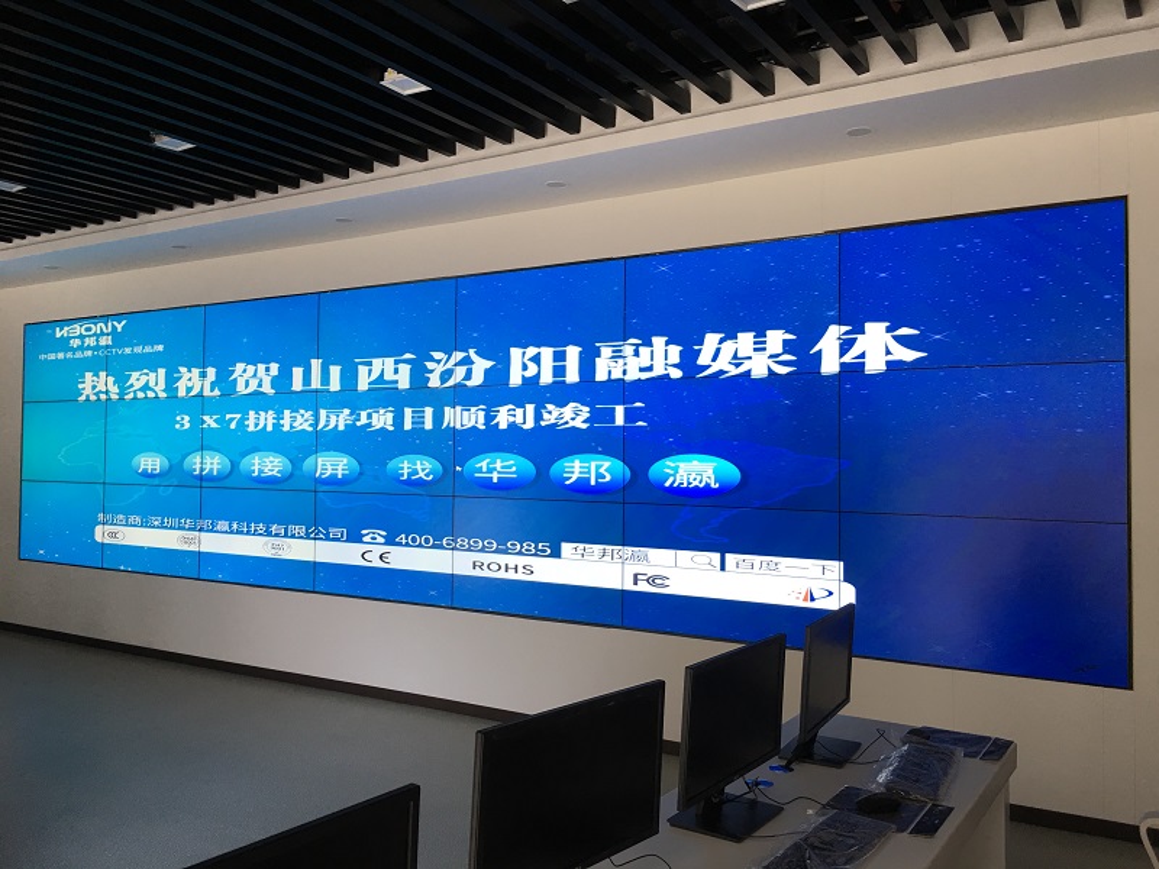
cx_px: 580
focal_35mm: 29
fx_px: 971
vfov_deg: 48.2
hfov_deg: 61.7
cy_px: 434
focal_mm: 4.15
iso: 25
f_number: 2.2
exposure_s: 1/33
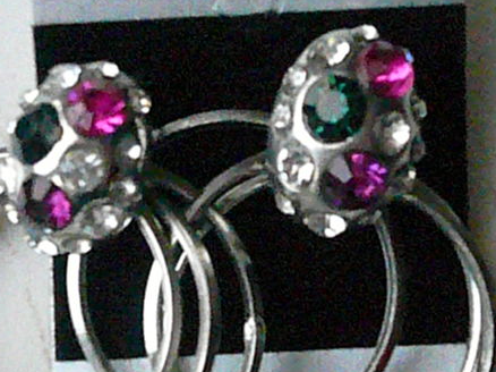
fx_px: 1375
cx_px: 240
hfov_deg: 20.5
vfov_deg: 15.4
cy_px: 203
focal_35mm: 96
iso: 3200
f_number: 3.3
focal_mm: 6.9
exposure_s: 1/1000
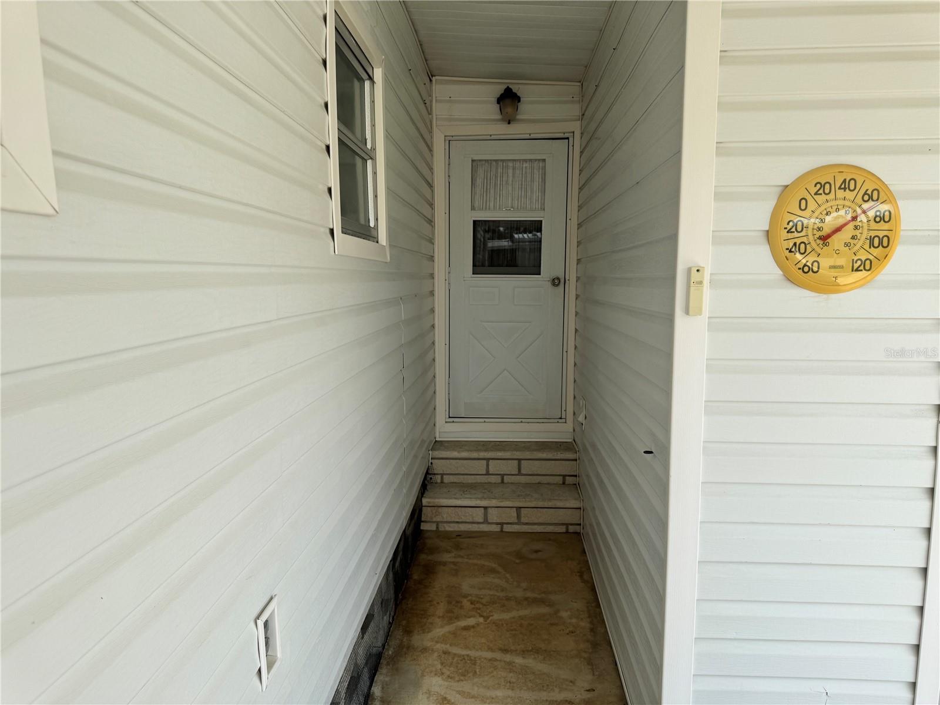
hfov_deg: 71.6
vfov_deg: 56.8
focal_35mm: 24
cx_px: 470
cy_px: 352
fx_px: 652
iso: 80
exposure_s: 1/1818
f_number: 1.78
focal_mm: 6.76
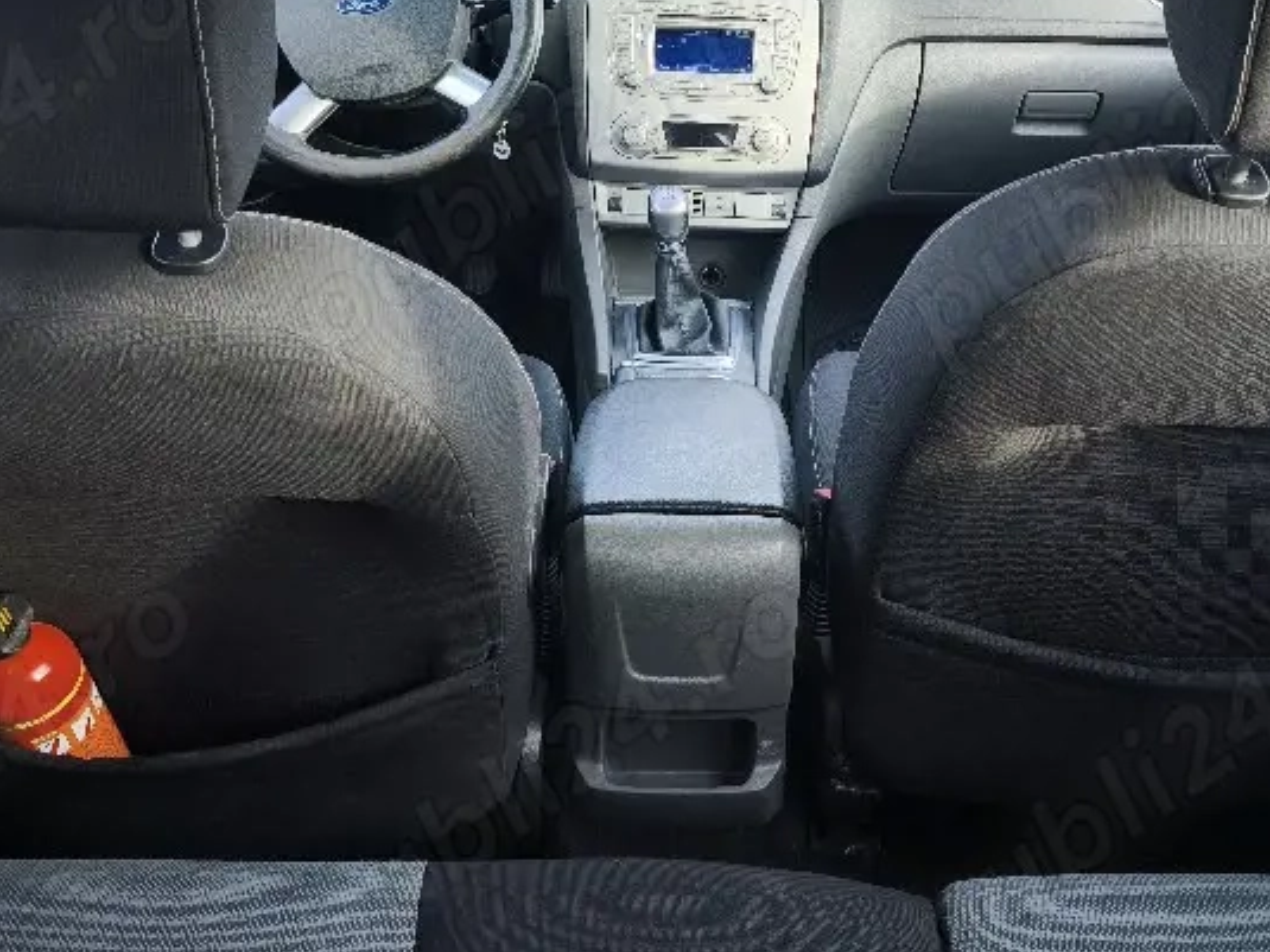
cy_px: 178
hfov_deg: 43.8
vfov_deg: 32.6
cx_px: 707
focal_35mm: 43
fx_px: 1577
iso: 50
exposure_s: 1/154
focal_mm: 6.57
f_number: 1.6
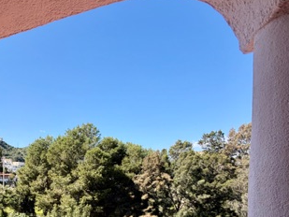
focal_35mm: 29
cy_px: 174
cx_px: -3
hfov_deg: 49.6
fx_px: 242
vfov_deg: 45.8
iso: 32
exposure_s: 1/770
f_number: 2.2
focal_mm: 2.22
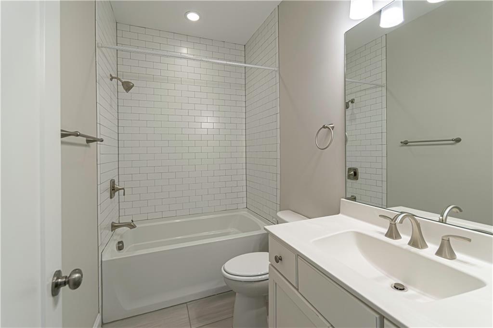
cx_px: 246
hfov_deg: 100.4
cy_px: 164
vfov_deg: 77.3
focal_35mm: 15
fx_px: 205
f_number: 8
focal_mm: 10
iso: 200
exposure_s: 1/20
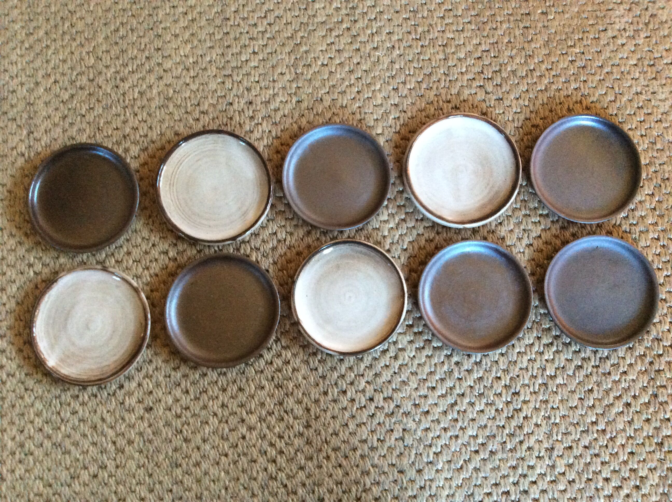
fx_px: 620
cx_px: 336
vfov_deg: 44.1
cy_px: 251
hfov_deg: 56.9
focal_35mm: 32
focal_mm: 3.3
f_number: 2.4
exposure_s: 1/25
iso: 320
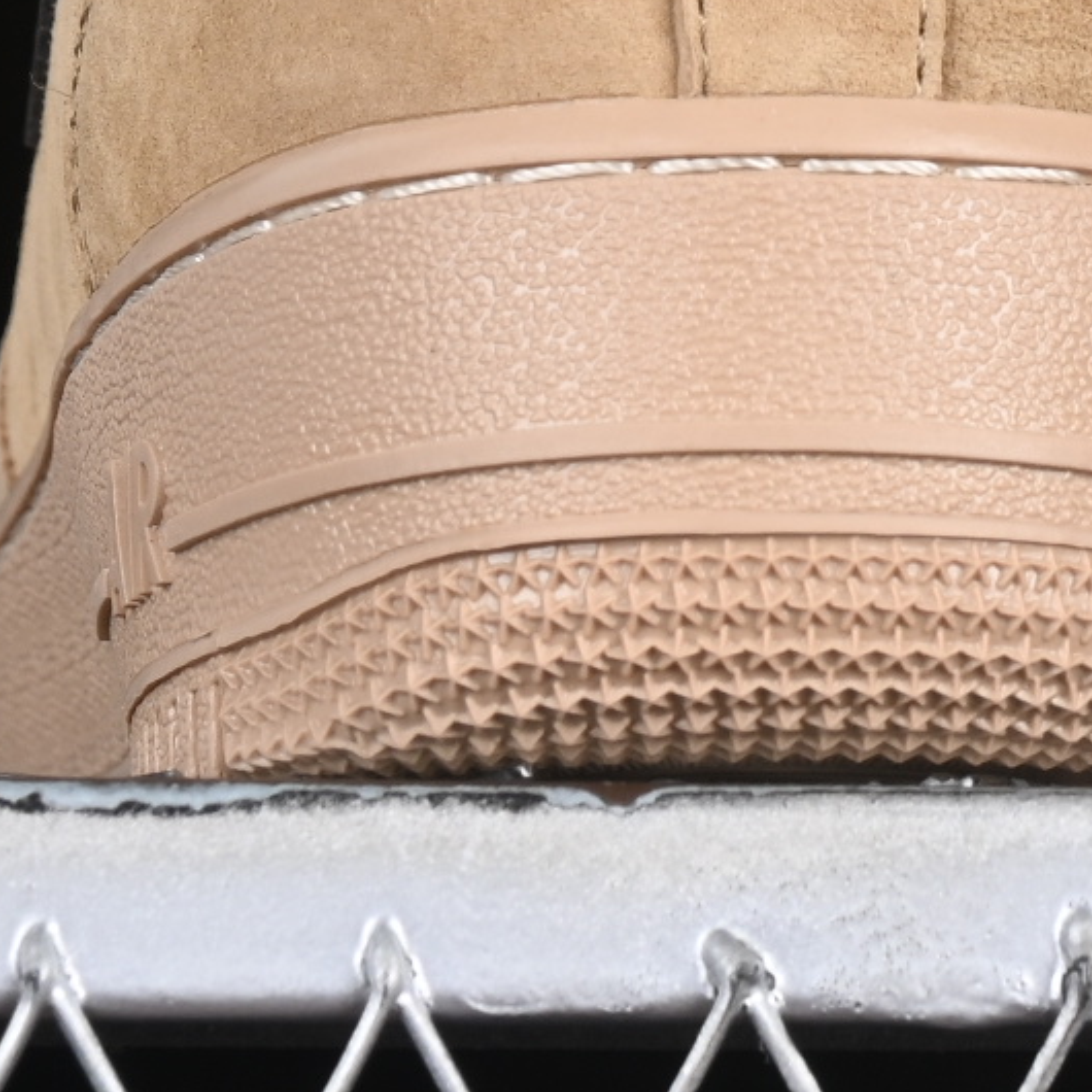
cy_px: -344
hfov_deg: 5.2
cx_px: 1387
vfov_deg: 5.2
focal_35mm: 335
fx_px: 11956
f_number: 7.1
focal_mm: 50
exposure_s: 1/80
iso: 160
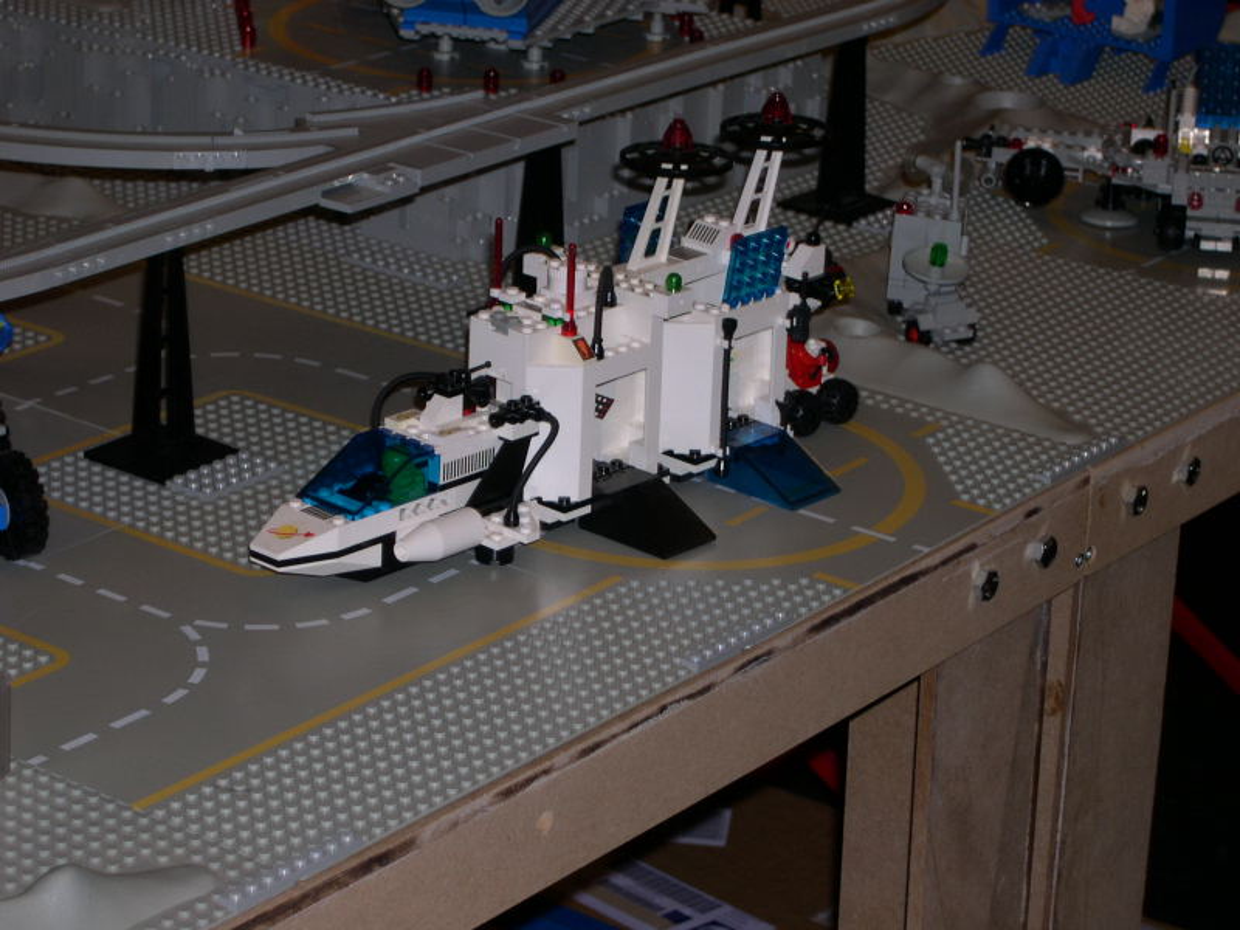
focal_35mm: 114
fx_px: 4084
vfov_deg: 13.0
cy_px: 465
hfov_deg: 17.3
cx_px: 620
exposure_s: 1/60
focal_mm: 24
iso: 100
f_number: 4.9
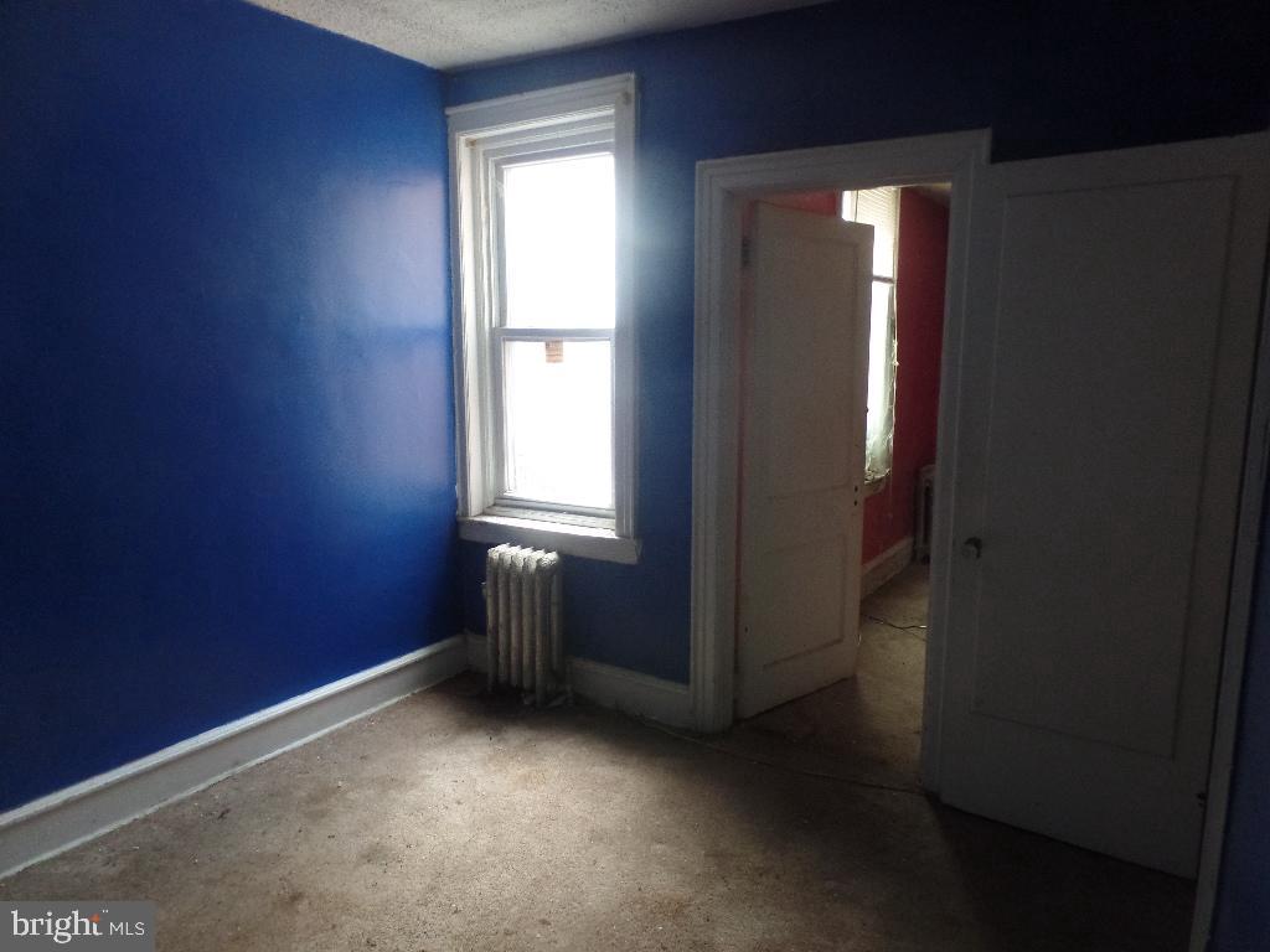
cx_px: 635
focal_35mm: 23
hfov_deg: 73.9
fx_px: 844
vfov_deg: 58.9
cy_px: 476
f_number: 2.8
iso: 400
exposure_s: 1/20
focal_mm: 4.1
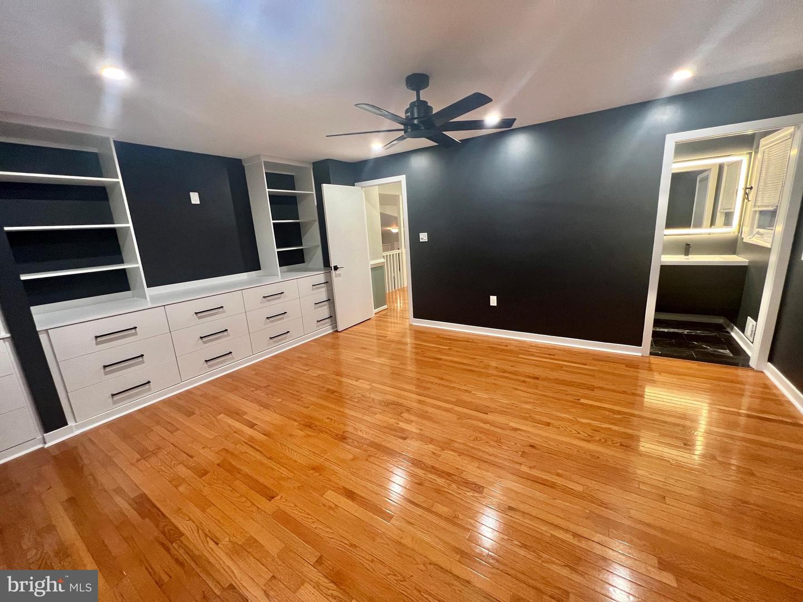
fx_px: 302
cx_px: 402
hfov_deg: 106.2
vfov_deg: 89.9
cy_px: 301
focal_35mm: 13
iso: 400
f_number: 1.8
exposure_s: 1/60
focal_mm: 1.57
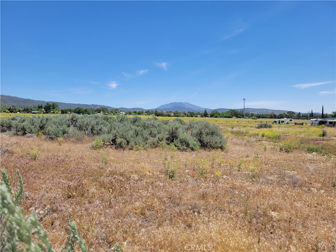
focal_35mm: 26
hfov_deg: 67.3
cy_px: 126
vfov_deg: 53.1
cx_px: 168
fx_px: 252
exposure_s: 1/2321
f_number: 1.8
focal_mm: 5.4
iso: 40
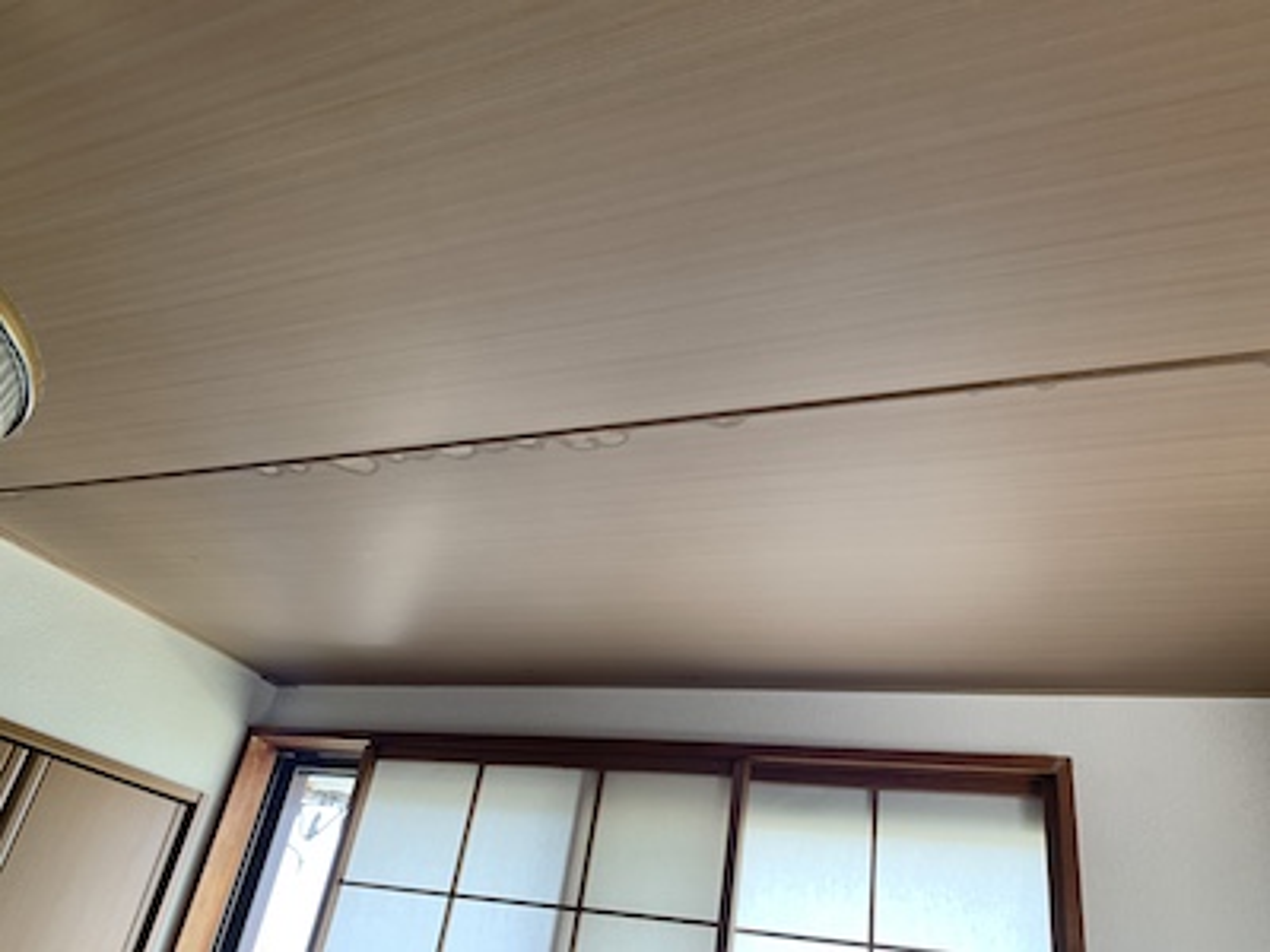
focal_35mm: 26
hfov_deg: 67.3
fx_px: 954
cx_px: 635
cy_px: 476
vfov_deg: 53.1
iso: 100
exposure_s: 1/88
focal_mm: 4.25
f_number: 1.8
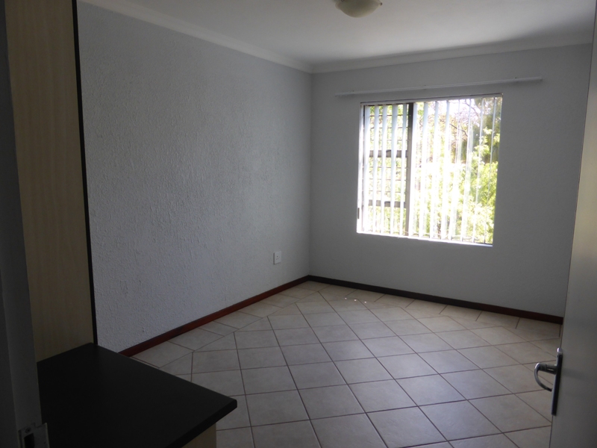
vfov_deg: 54.9
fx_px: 431
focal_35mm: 25
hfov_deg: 69.4
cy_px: 224
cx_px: 298
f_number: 3.3
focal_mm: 4.3
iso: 100
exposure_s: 1/100
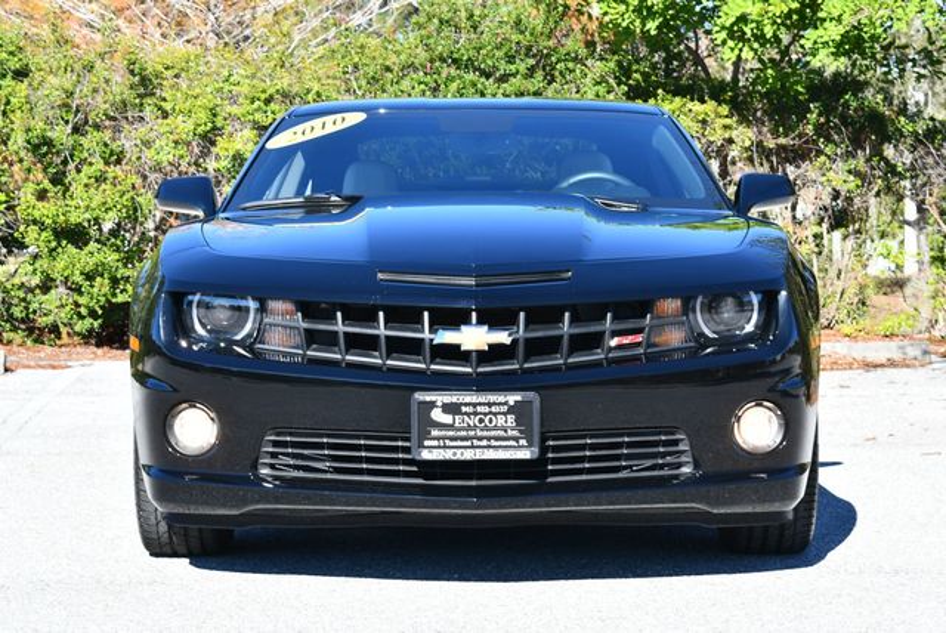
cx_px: 473
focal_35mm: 100
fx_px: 2630
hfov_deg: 20.4
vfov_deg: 13.7
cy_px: 316
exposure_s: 1/250
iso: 200
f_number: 7.1
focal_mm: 50
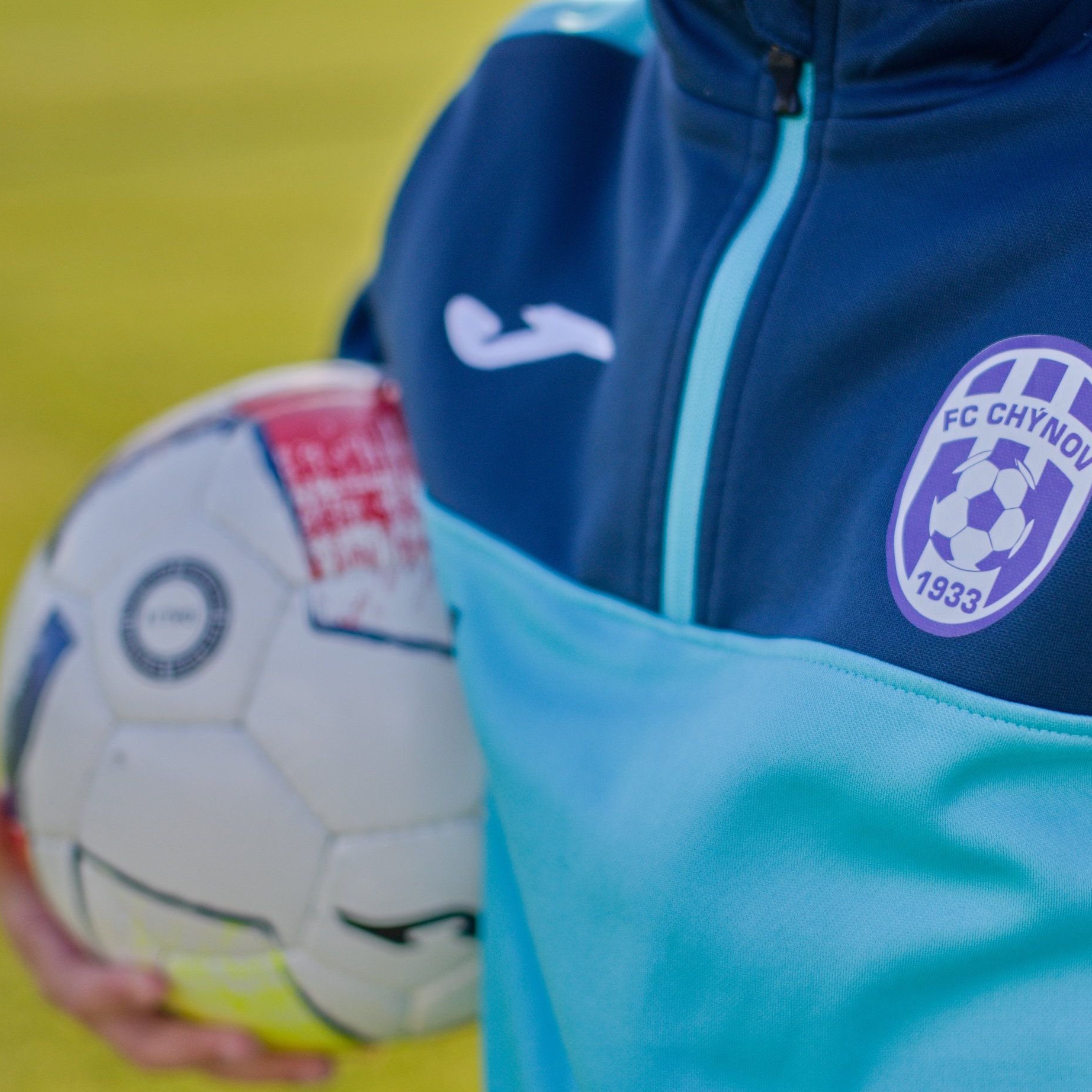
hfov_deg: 22.4
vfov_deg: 22.5
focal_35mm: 77
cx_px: 708
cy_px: 545
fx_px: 2748
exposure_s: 1/4000
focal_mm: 40
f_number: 2
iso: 560
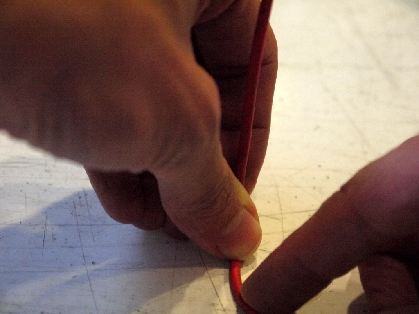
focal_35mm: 72
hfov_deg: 27.0
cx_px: 210
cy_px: 157
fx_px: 872
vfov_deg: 20.4
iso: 1600
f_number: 5.3
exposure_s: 1/100
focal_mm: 36
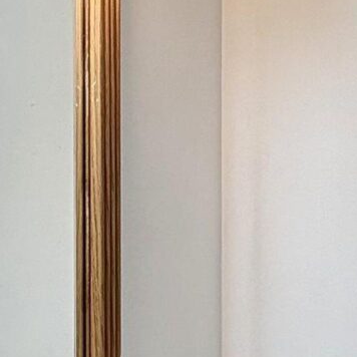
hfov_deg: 18.7
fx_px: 1038
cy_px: 459
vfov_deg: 18.2
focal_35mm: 89
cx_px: 401
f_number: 2.2
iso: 64
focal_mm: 2.22
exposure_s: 1/120
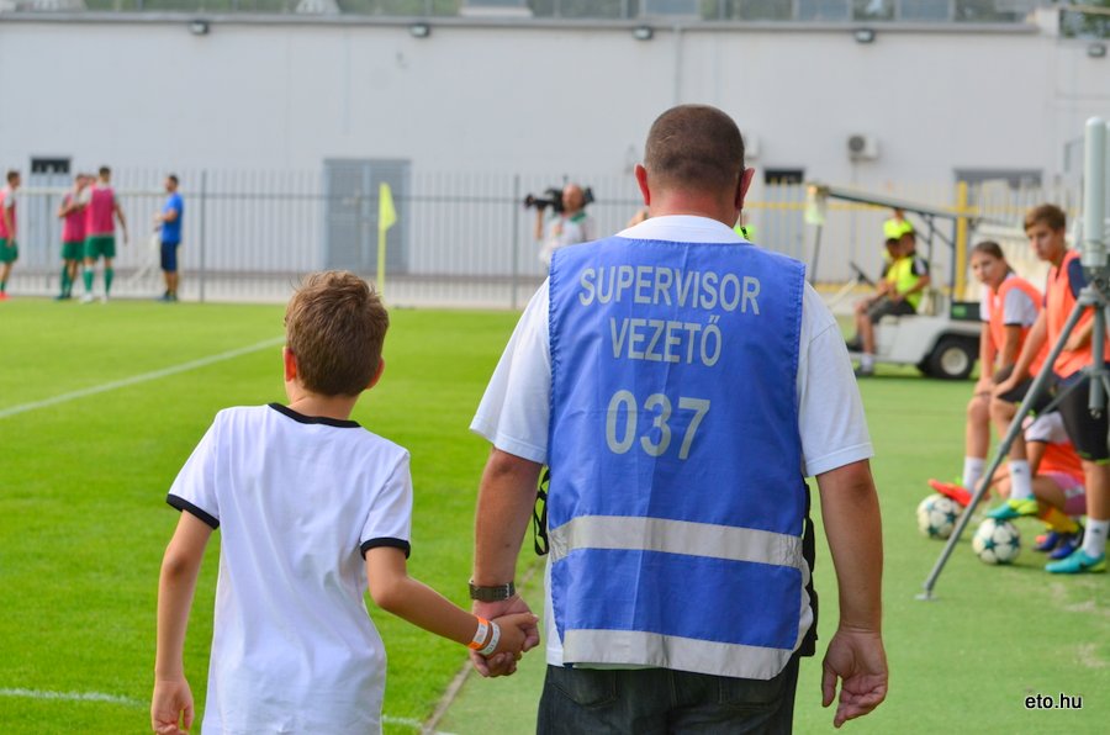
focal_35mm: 105
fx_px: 3231
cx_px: 555
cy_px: 368
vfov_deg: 13.0
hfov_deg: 19.5
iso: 640
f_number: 5.6
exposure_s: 1/500
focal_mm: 70
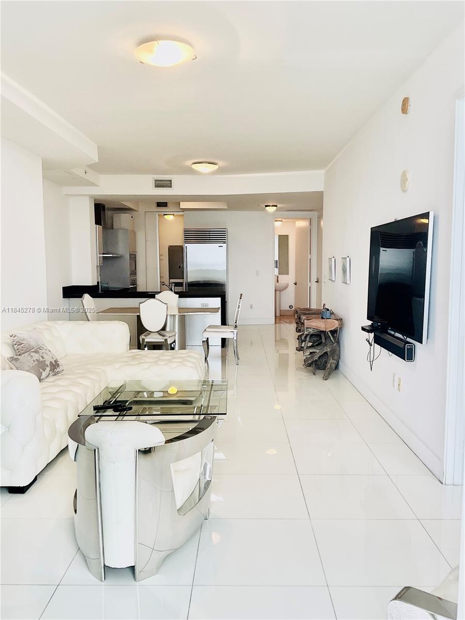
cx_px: 232
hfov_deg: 48.2
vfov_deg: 61.7
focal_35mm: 29
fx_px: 519
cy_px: 310
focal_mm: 3
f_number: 1.8
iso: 32
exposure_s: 1/120
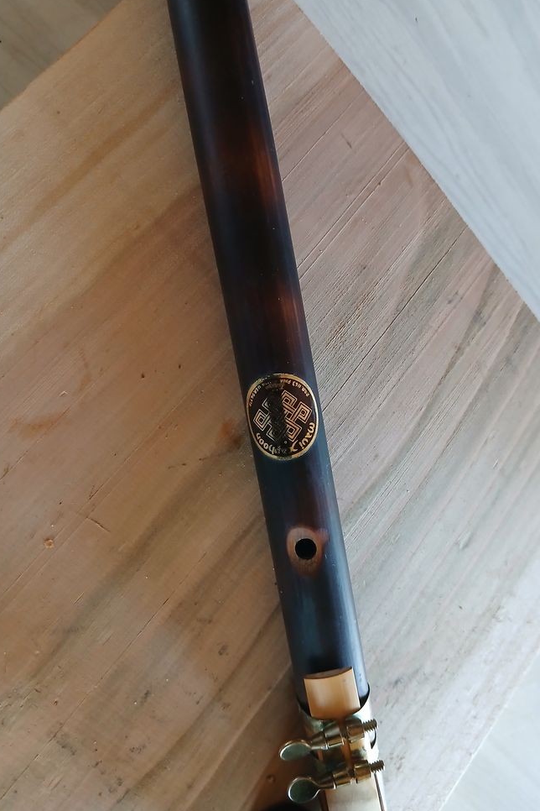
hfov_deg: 46.3
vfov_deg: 65.5
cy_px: 400
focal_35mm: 28
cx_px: 304
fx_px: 630
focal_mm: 3.98
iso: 320
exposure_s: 1/33.3
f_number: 1.8
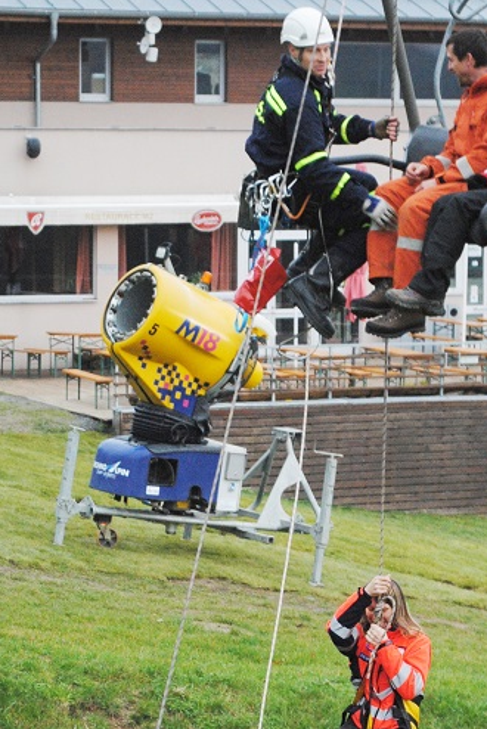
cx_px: 387
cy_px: 522
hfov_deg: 8.7
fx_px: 3201
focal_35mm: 158
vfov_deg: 13.0
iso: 800
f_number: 5.6
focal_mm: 52
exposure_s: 1/250
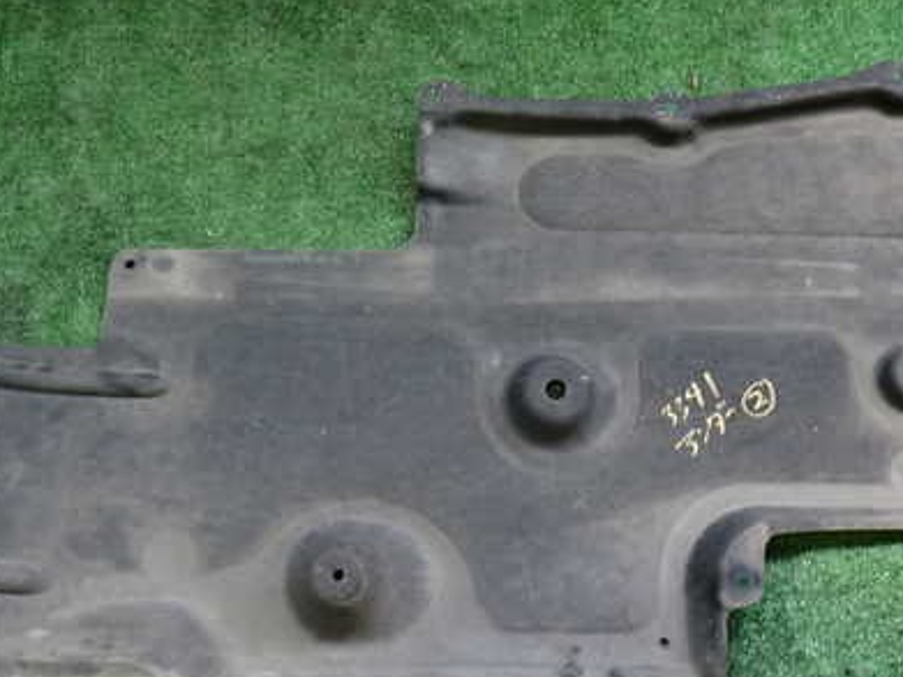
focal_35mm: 46
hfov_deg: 41.2
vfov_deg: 31.5
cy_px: 307
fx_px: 1200
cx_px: 494
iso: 320
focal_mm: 5.4
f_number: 2.3
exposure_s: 1/60
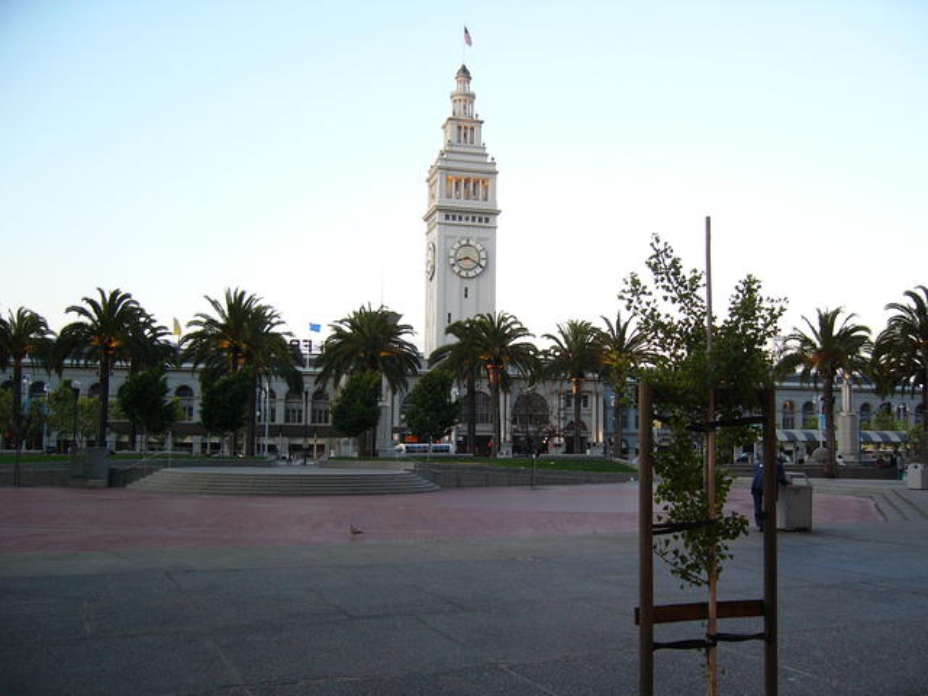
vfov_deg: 40.7
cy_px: 348
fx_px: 938
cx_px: 464
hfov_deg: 52.6
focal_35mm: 35
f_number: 2.8
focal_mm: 5.8
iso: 100
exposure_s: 1/60
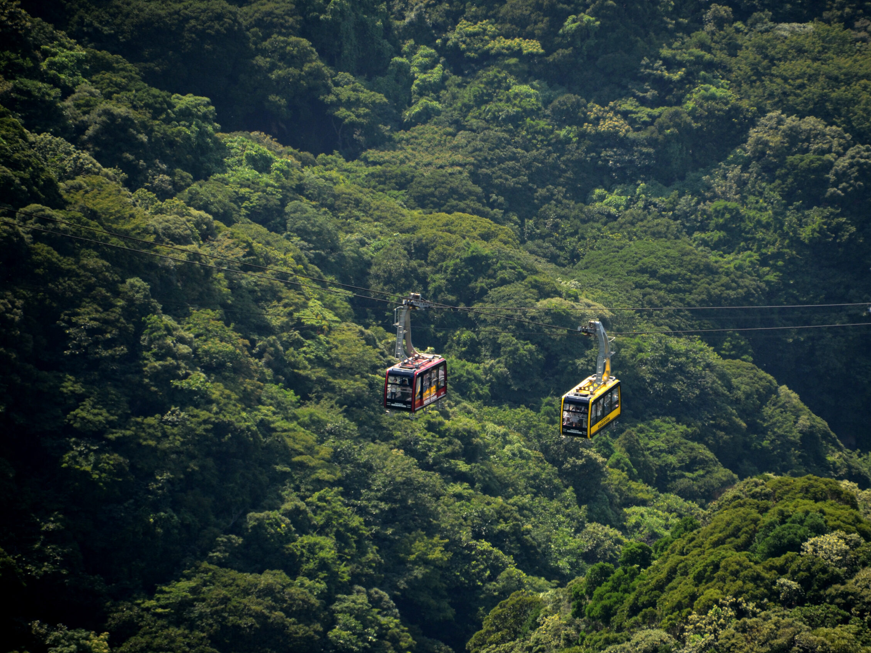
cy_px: 326
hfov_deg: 6.1
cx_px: 491
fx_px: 8227
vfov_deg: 4.5
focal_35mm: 327
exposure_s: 1/800
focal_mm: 200
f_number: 6.3
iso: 400
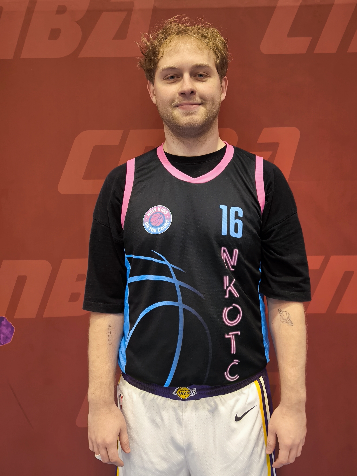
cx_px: 178
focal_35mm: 29
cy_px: 238
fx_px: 399
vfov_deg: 61.7
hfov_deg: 48.2
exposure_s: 1/50
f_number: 1.9
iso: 250
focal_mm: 6.92
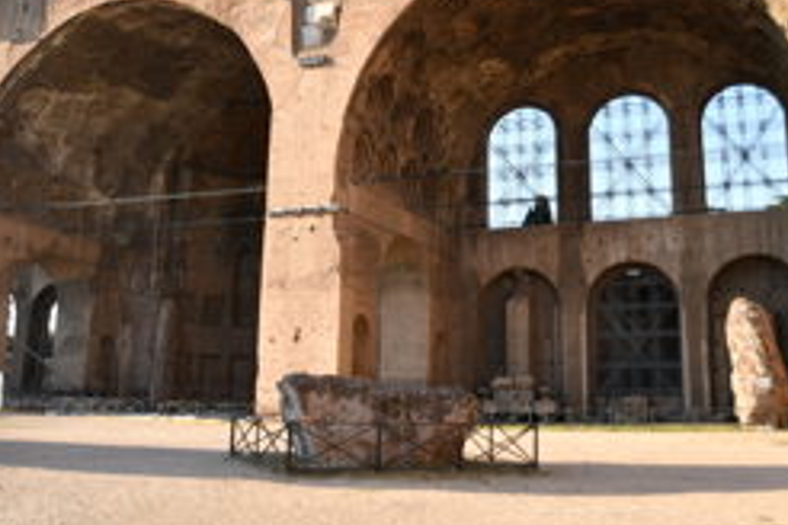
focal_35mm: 39
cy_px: 126
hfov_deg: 49.4
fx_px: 854
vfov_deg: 33.5
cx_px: 452
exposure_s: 1/1600
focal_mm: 16
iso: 320
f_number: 3.5
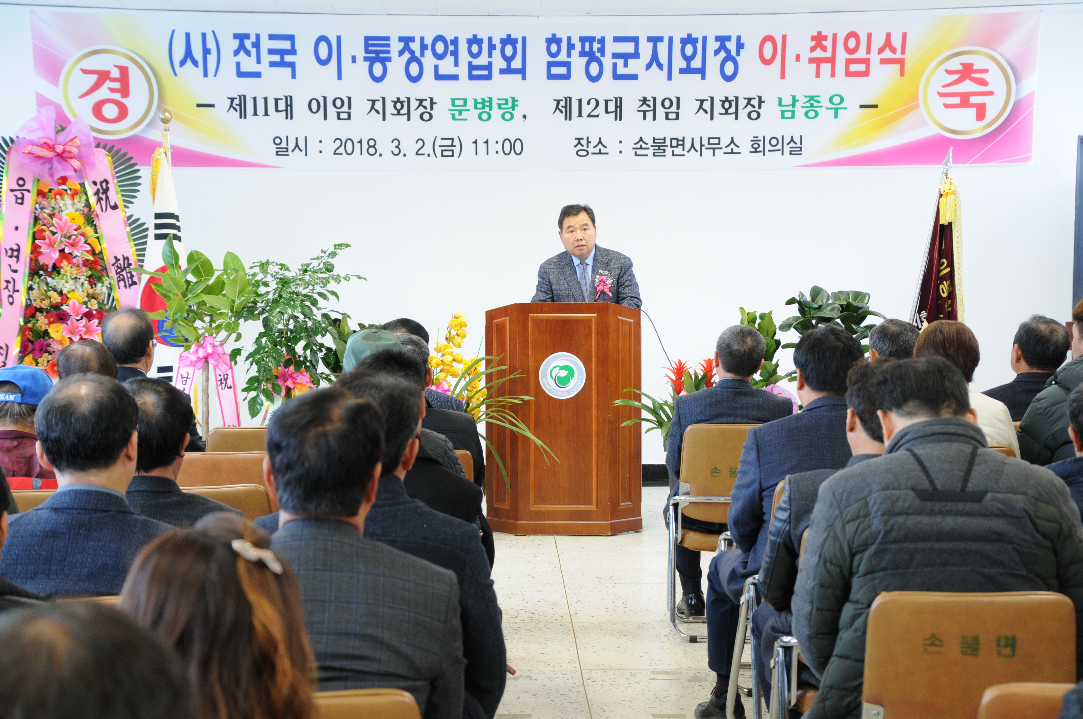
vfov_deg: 18.1
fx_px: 2253
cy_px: 360
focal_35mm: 75
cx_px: 542
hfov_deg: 27.0
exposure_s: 1/40
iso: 640
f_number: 4.8
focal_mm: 50
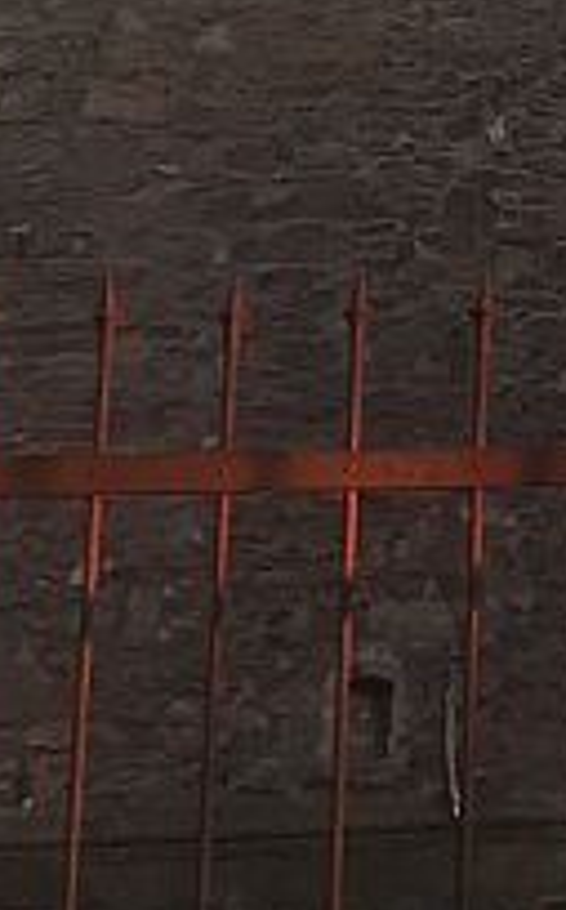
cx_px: 1092
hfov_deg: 7.8
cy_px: -649
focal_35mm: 161
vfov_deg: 12.1
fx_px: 3985
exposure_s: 1/100
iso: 32
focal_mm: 4.15
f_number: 2.2
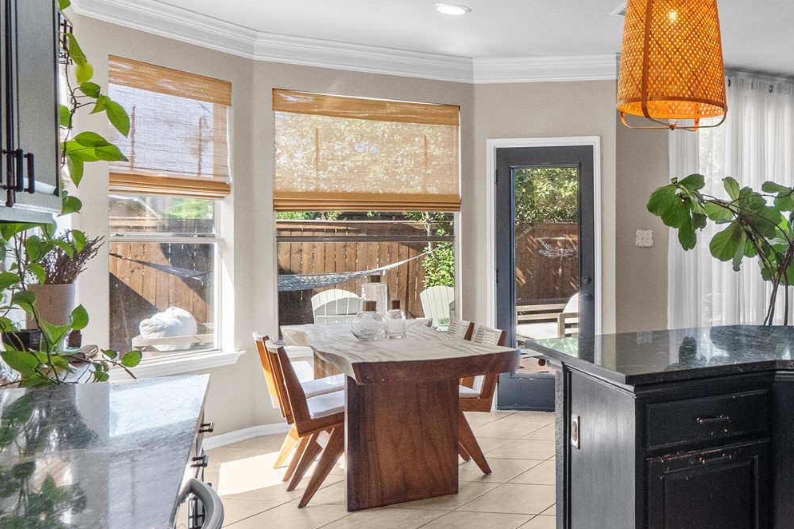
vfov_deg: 37.8
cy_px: 234
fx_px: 772
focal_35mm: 35
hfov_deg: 43.5
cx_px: 852
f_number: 11
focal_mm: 16
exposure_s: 1/20
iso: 2000
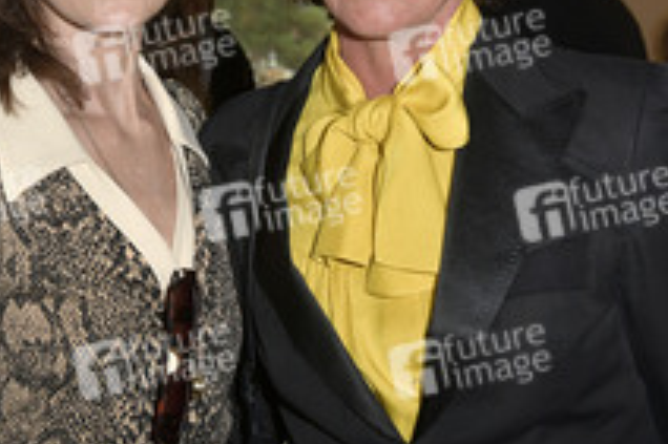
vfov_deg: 19.9
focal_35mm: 68
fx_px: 1261
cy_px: 126
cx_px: 197
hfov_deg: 29.4
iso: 800
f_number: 5.6
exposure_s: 1/250
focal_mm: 32
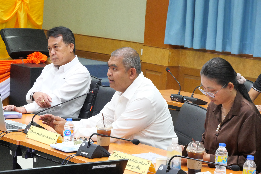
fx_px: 906
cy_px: 88
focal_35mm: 125
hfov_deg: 16.4
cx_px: 130
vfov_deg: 11.0
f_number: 5.6
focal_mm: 60
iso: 3200
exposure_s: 1/40
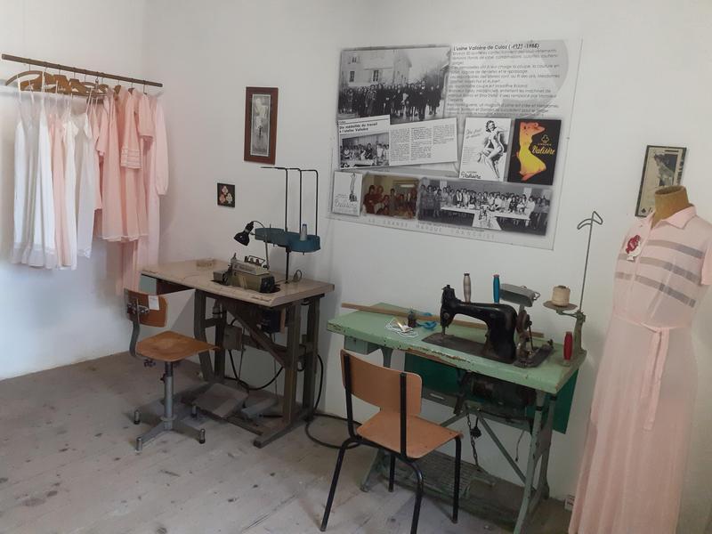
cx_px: 356
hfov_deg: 65.3
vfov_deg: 51.4
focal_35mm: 27
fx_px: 555
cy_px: 267
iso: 250
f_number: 1.9
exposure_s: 1/25
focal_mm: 3.6
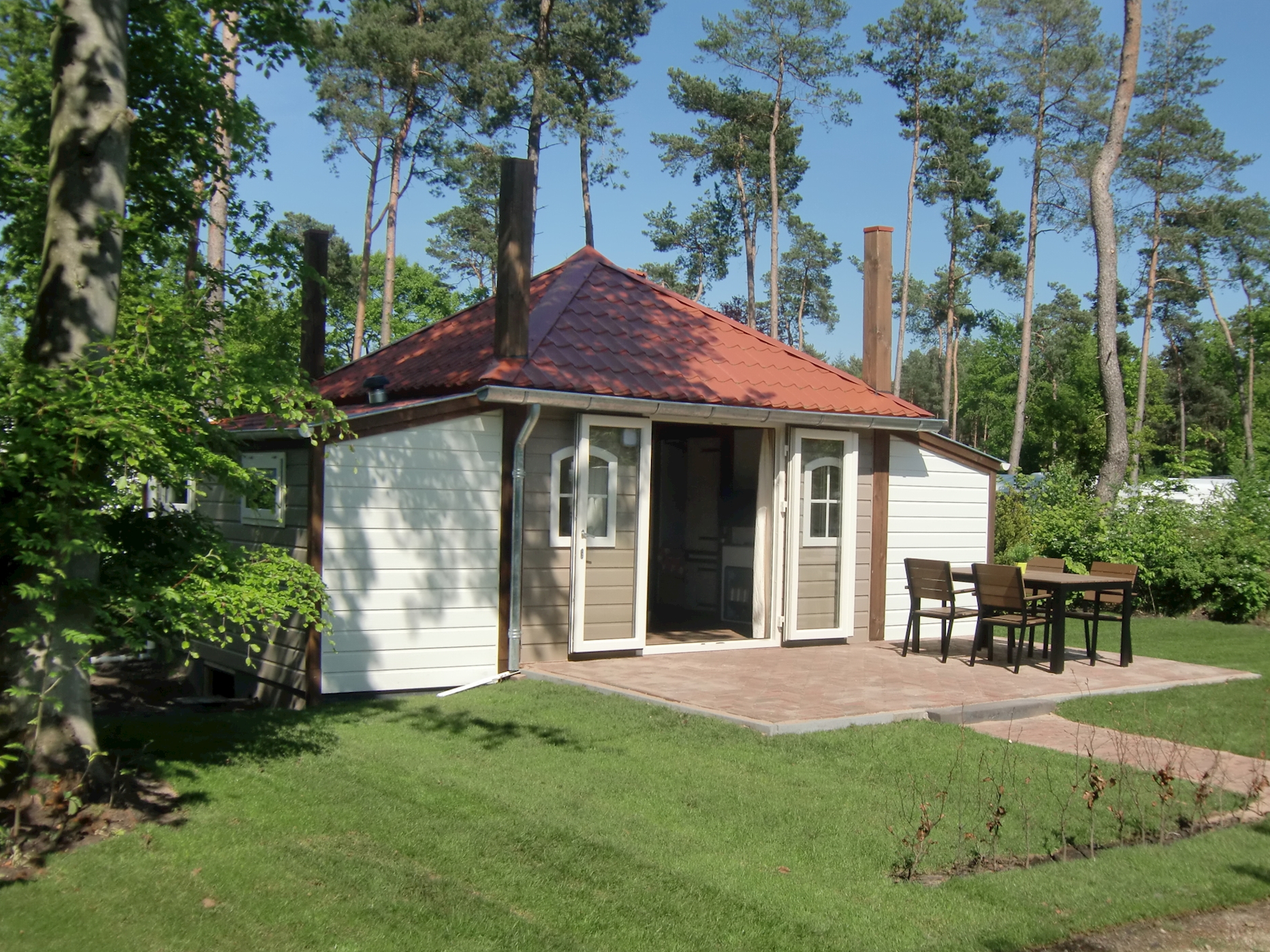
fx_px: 1284
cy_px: 482
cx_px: 636
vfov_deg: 40.7
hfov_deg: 52.6
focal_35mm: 35
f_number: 8.4
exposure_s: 1/160
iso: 64
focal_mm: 6.1
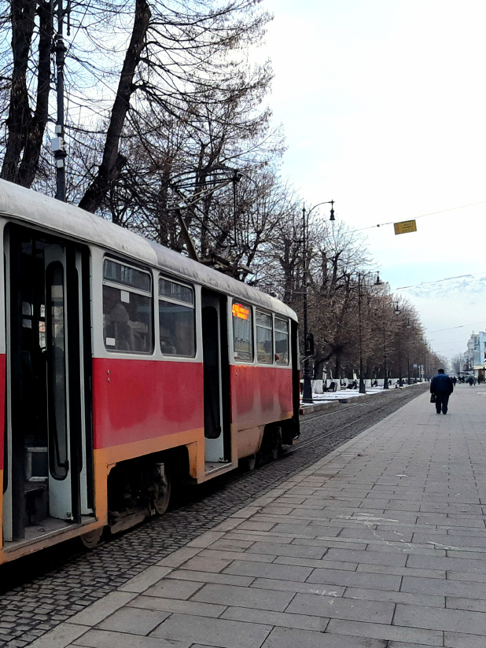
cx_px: 13
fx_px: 768
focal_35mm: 41
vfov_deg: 45.8
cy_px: 343
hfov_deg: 32.6
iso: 64
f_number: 1.7
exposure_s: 1/100
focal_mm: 3.93
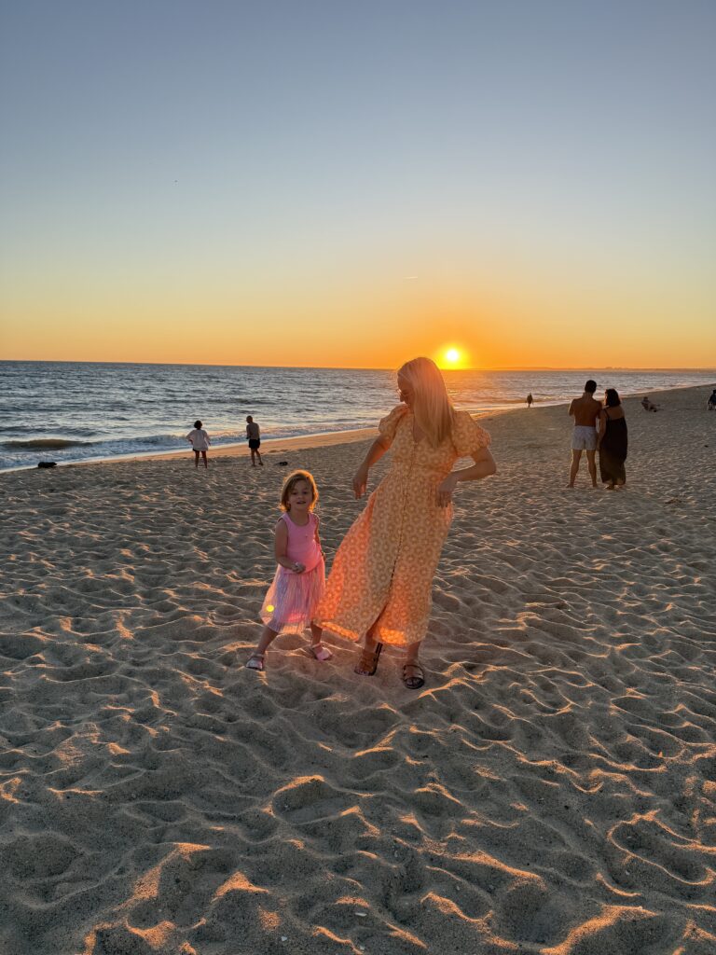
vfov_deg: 71.6
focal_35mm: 24
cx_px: 358
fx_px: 662
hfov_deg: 56.8
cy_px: 478
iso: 80
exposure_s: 1/1855
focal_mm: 6.76
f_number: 1.78
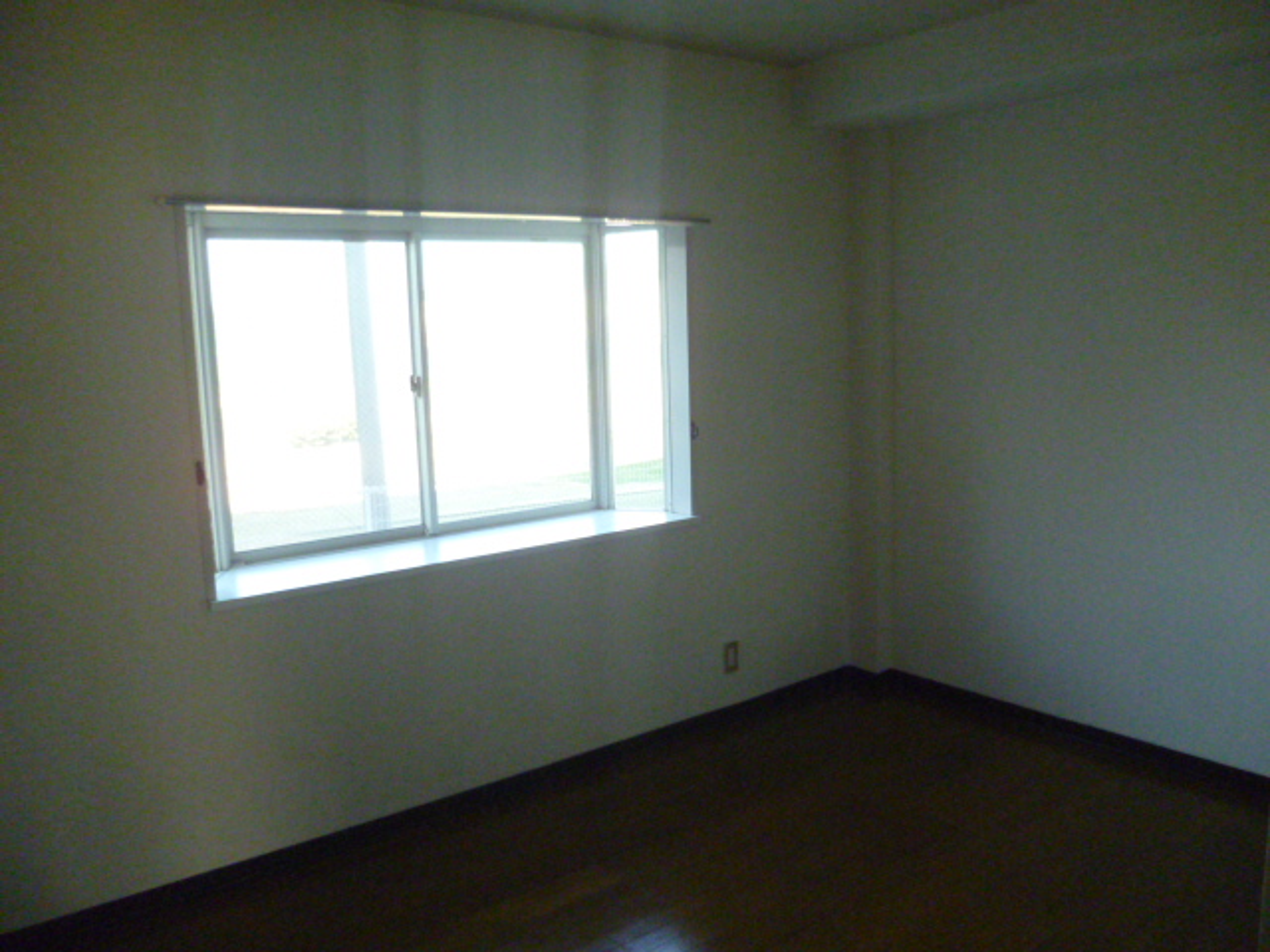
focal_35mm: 28
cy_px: 476
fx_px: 1027
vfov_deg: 49.7
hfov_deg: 63.4
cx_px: 635
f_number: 2.8
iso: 800
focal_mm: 5
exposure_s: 1/250
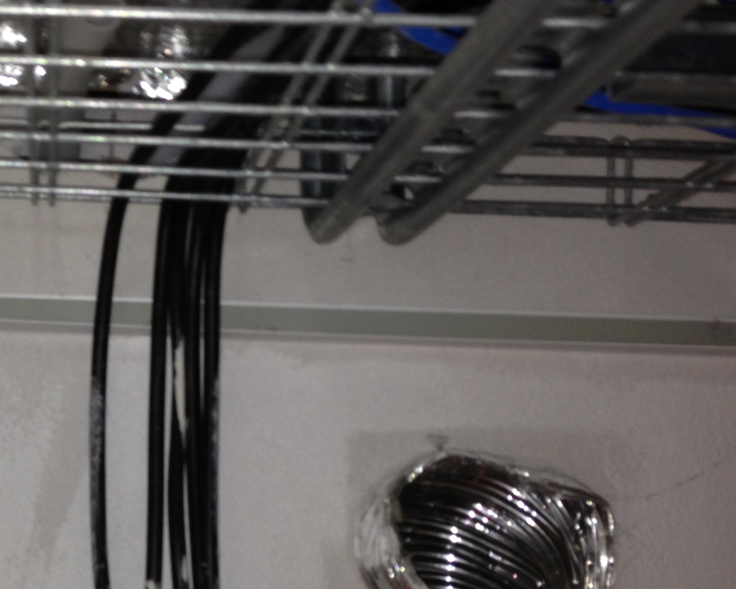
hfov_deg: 28.1
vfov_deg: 23.2
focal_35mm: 65
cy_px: 448
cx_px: 79
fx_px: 1416
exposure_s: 1/21
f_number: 2.4
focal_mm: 4.13
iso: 50
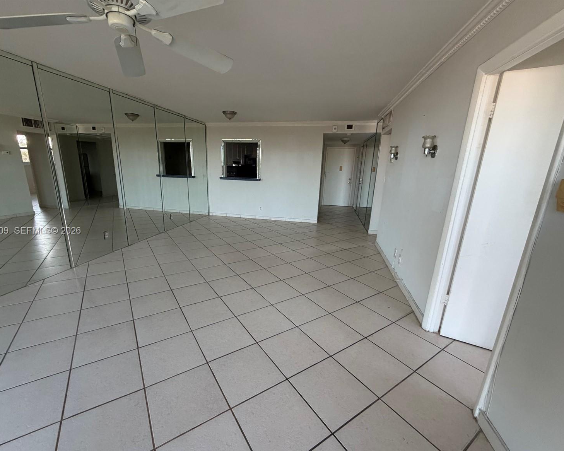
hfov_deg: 96.7
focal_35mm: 15
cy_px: 231
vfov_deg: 84.0
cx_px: 270
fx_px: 250
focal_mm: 2.22
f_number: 2.2
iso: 320
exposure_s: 1/119
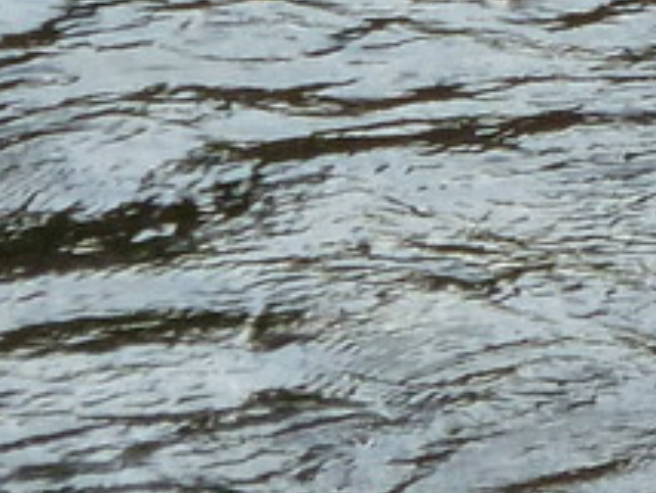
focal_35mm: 1492
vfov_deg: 1.0
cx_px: 751
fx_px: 28306
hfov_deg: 1.3
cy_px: -527
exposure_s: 1/125
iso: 125
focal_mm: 36
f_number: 5.9
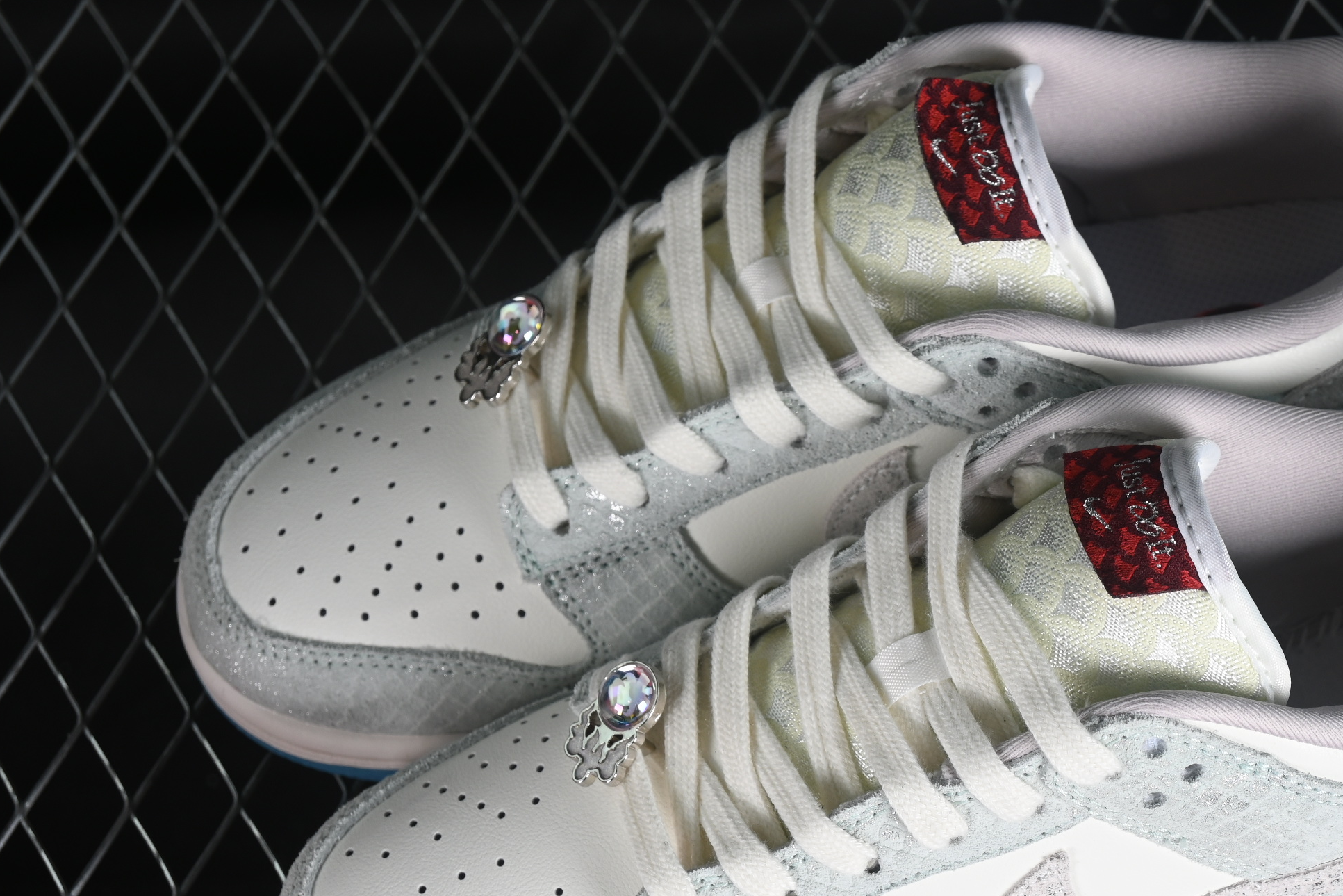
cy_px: 636
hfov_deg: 18.9
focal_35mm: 108
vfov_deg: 12.7
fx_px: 4029
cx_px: 926
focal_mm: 50
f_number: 7.1
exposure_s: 1/60
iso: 160
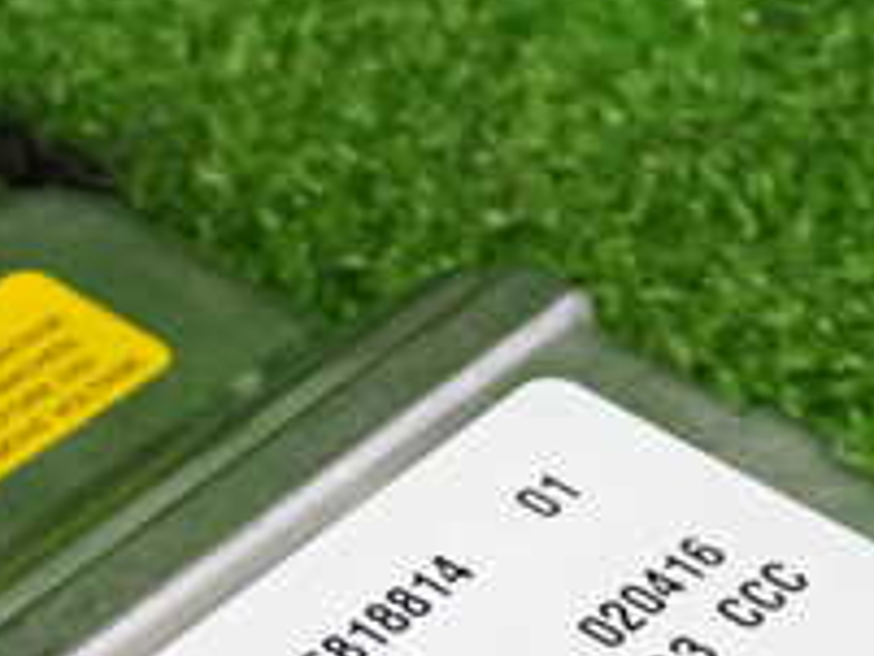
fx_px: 3764
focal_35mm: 149
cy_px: 943
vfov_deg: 9.7
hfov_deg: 13.2
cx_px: 304
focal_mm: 9.01
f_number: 3.2
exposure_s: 1/50
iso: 400
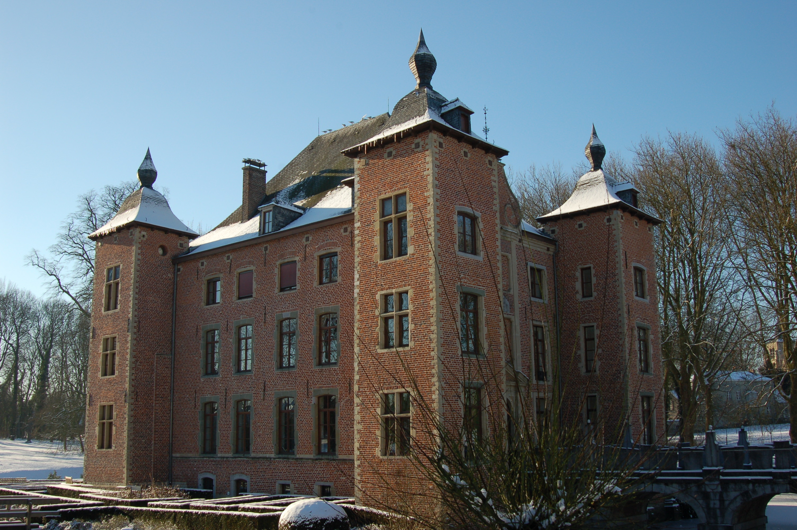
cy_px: 265
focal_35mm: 36
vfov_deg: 36.8
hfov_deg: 53.2
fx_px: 796
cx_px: 398
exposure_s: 1/160
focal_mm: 24
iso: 200
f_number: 10
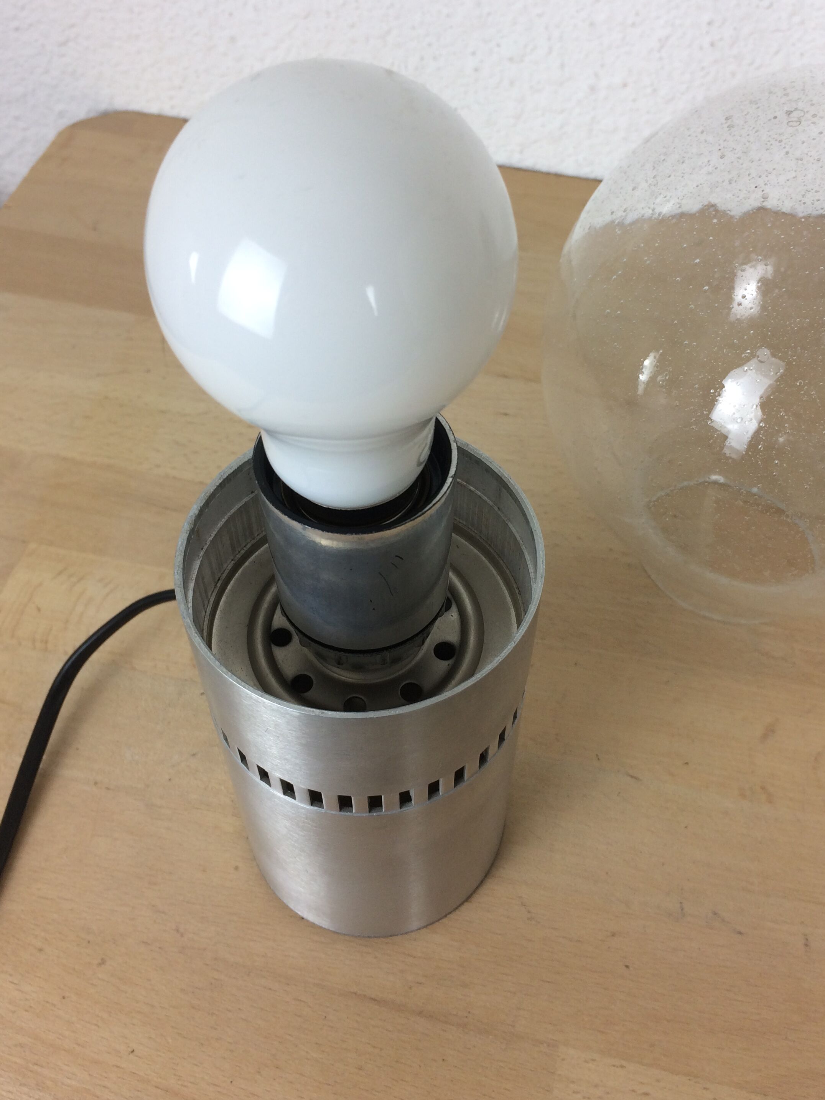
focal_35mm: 33
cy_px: 501
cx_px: 432
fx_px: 1049
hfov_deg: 42.9
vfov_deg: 55.3
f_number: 2.2
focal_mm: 4.15
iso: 40
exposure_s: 1/50
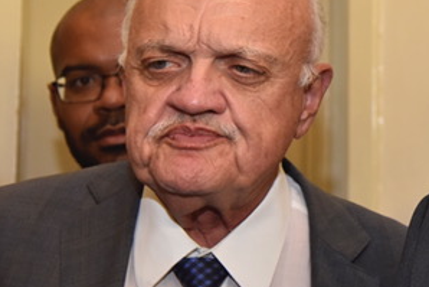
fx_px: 1407
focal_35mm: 118
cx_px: 458
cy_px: 51
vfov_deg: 11.6
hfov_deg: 16.9
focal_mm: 55
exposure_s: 1/200
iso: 2000
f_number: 4
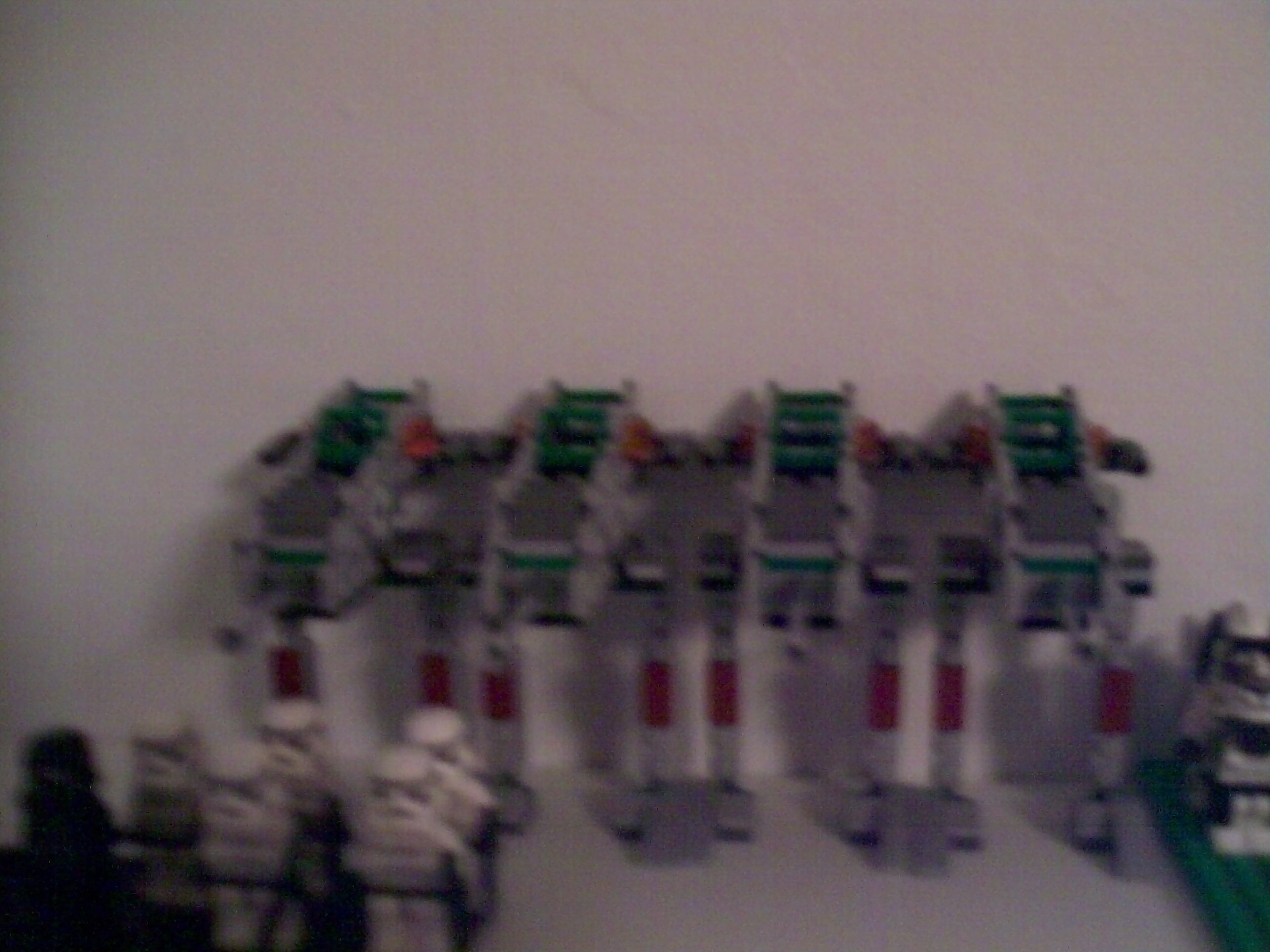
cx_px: 635
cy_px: 476
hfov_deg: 51.4
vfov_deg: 39.6
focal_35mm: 36
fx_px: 1321
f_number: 2.7
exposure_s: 1/8
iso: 160
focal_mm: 6
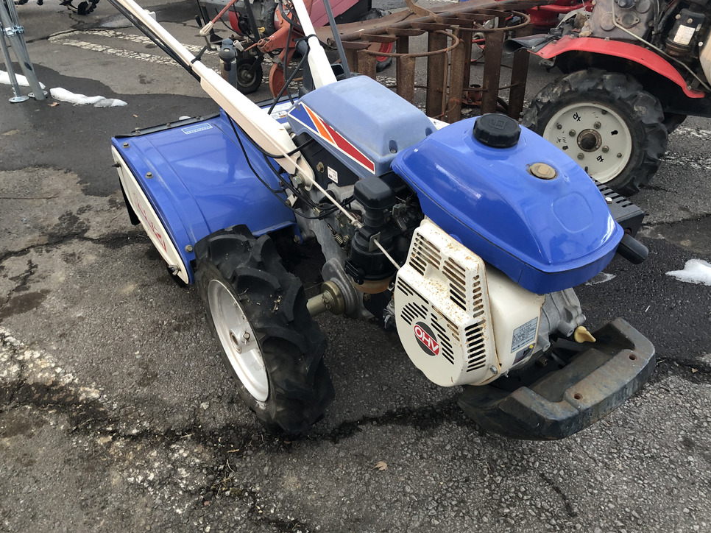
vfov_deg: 48.2
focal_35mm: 29
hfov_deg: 61.7
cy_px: 264
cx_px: 362
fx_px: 596
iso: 50
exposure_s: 1/15
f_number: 1.8
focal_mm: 4
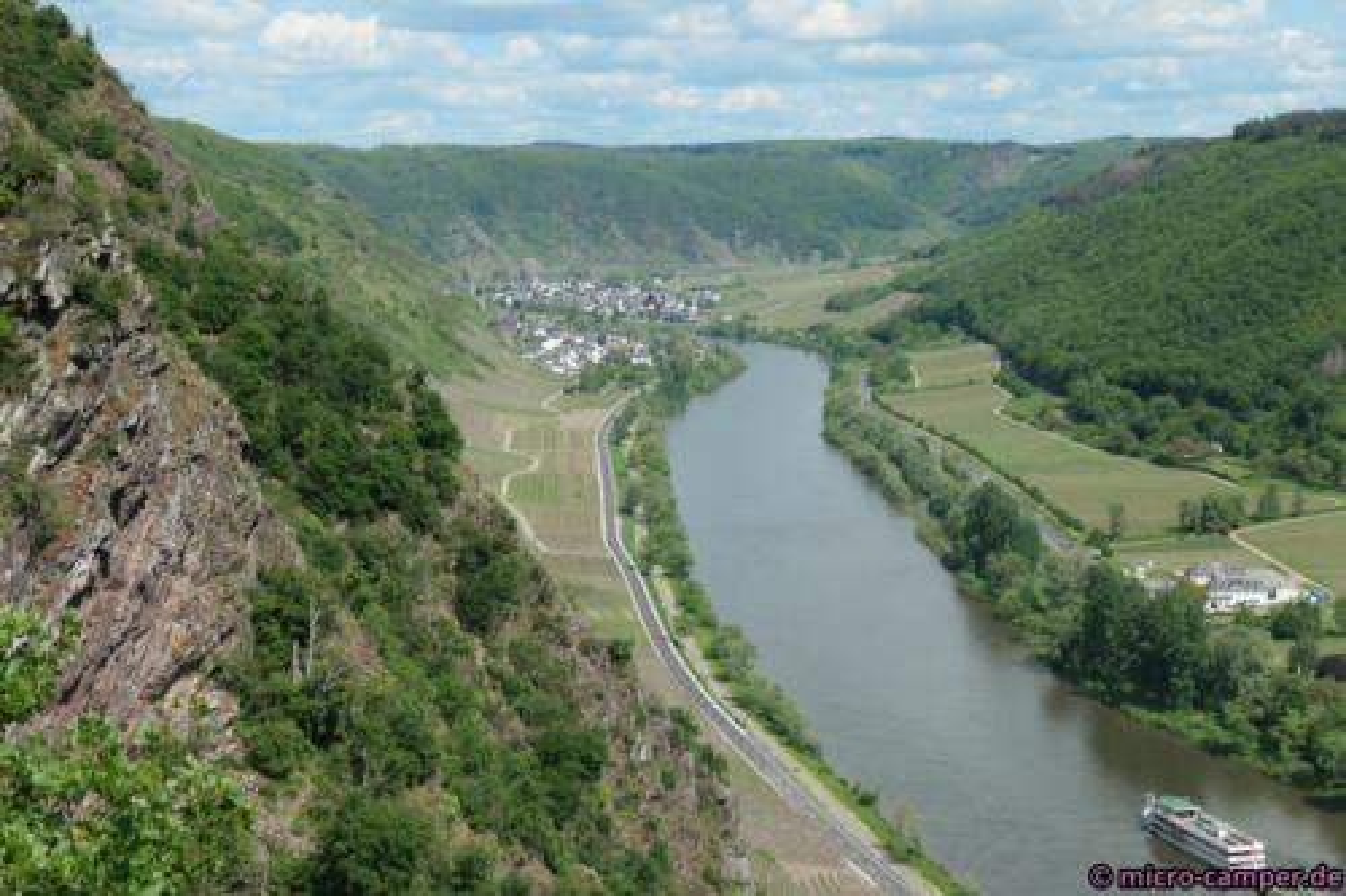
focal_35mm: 60
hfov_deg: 33.4
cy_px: 448
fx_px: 2242
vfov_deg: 22.6
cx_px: 673
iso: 200
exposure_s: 1/800
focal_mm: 22
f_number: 5.6
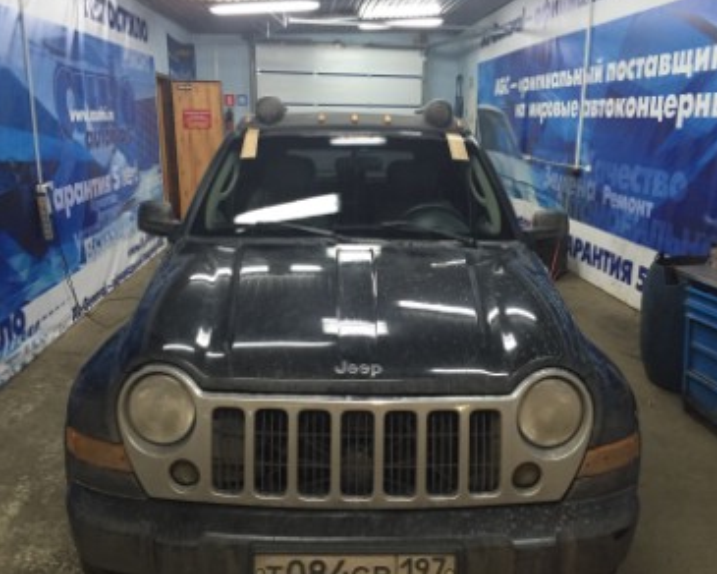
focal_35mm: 31
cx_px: 359
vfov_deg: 47.1
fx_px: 658
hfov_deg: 57.2
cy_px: 281
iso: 160
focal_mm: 4.15
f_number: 2.2
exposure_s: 1/33
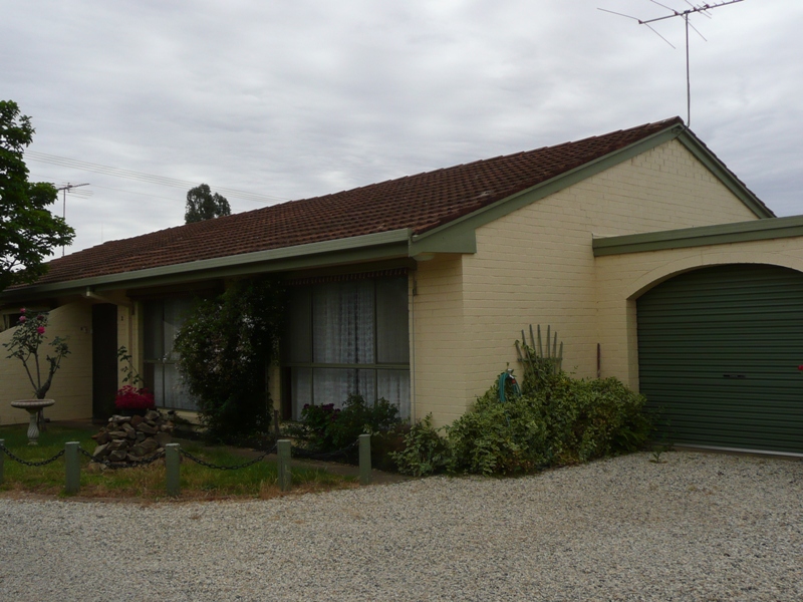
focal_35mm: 38
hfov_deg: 49.0
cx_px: 402
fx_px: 881
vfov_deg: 37.7
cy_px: 301
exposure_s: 1/1000
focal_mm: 6.2
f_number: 3.8
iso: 100
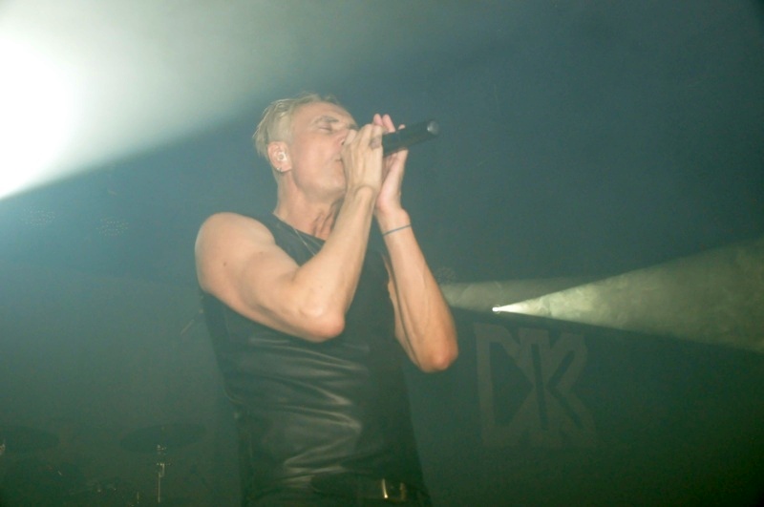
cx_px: 382
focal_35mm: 42
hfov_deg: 46.5
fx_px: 890
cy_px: 254
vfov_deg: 31.8
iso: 3200
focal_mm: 28
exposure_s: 1/40
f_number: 4
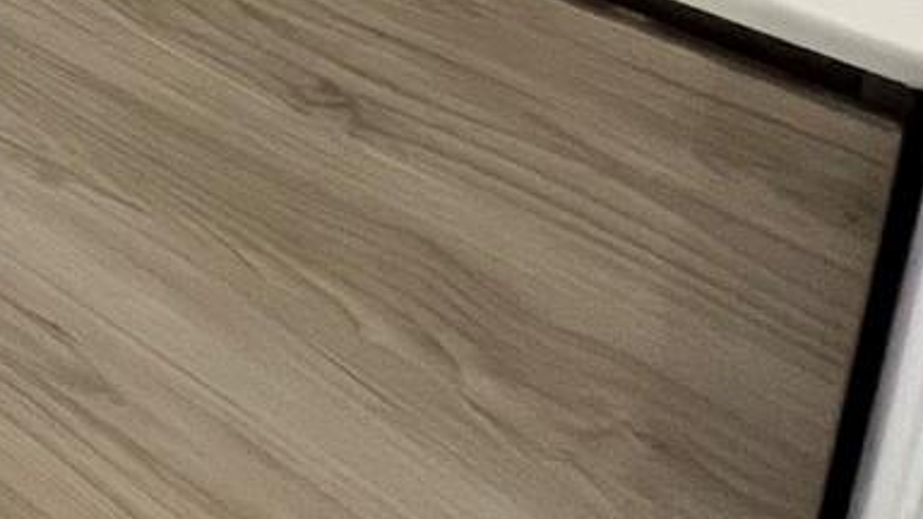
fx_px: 1444
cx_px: -560
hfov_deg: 24.6
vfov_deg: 14.7
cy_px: -654
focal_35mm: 59
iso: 200
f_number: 1.8
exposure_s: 1/120
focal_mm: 1.57
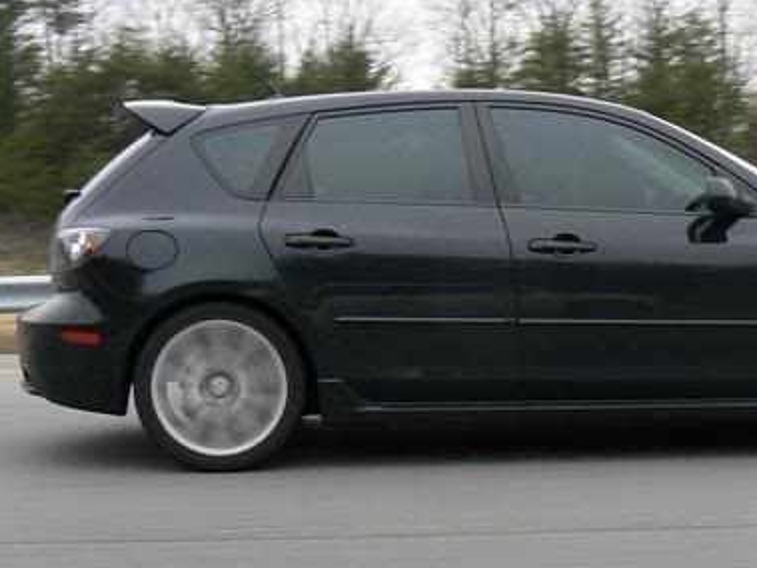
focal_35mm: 76
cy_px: 278
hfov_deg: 25.3
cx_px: 589
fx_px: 1661
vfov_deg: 19.4
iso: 80
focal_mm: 6
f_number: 4.5
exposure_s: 1/100
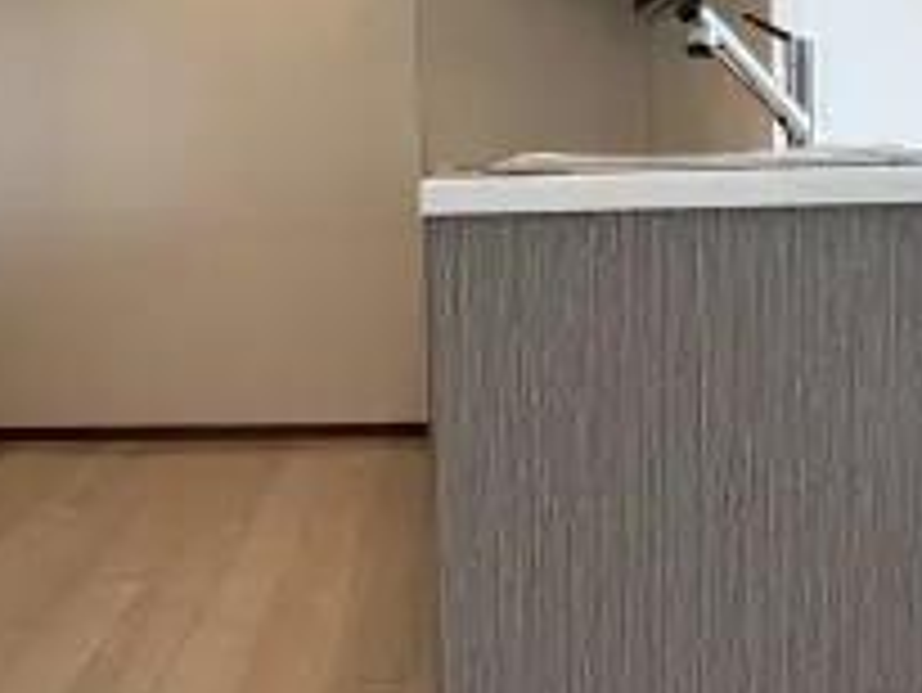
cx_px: 382
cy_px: 212
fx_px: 1093
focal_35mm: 41
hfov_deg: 45.6
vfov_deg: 34.7
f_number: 2.2
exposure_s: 1/120
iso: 80
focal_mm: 2.22
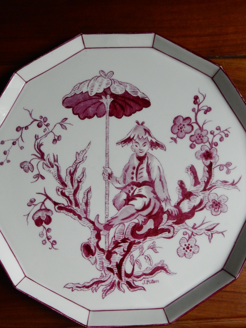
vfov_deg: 60.0
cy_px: 164
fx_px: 284
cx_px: 123
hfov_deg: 46.8
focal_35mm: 30
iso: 560
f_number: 4
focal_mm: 5.4
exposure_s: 1/50
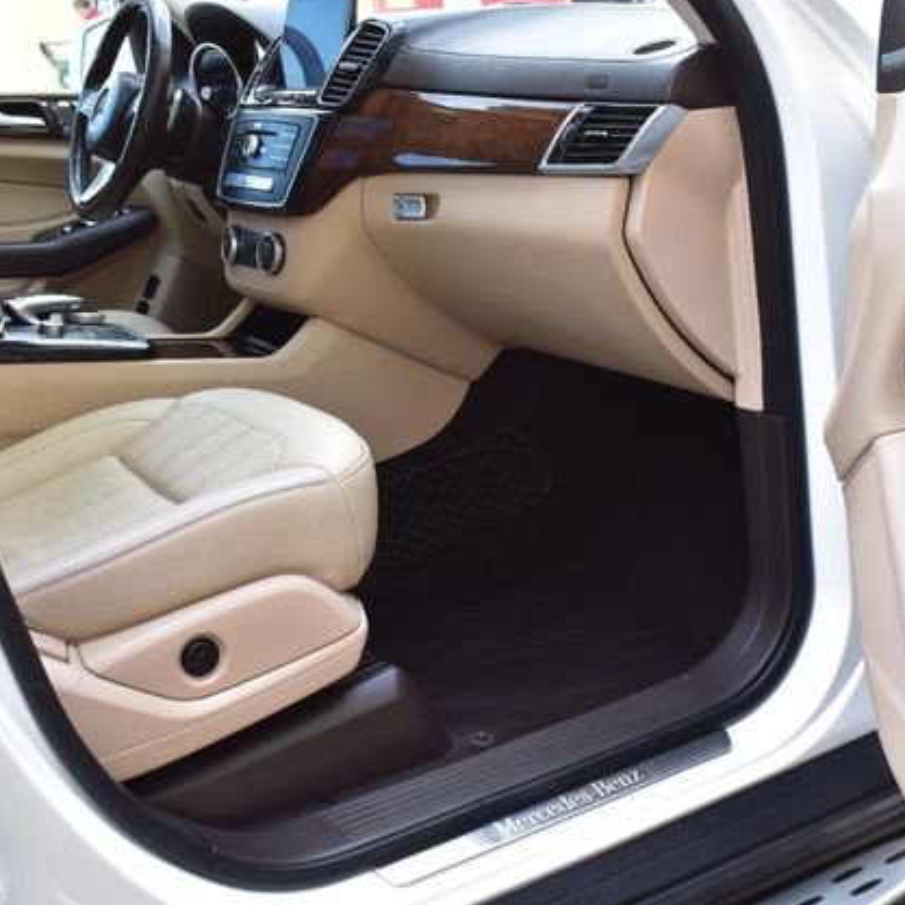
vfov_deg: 36.1
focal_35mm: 47
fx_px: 1390
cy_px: 448
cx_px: 549
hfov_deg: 35.9
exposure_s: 1/80
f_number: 9
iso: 400
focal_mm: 24
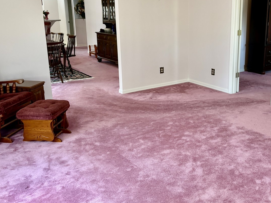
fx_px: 305
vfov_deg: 36.7
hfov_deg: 47.2
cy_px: 84
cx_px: 177
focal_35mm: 39
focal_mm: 5.96
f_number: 1.6
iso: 125
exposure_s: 1/104
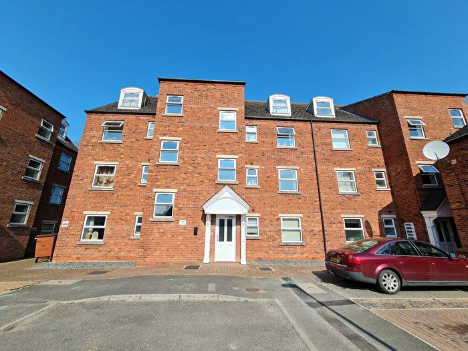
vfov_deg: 89.9
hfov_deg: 106.2
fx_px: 176
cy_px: 176
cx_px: 234
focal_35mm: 13
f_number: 2.2
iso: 64
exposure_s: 1/2036
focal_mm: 2.2
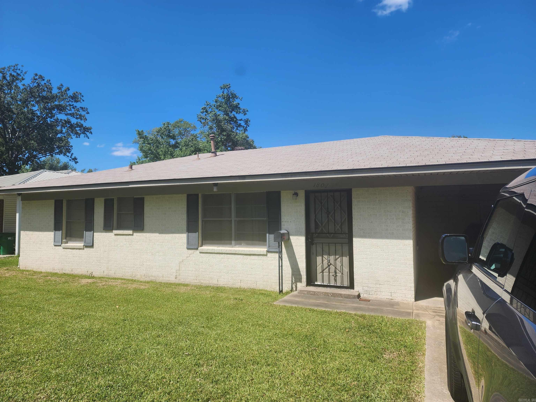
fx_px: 356
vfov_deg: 58.9
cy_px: 201
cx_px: 268
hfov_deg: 73.9
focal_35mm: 23
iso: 12
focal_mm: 6.4
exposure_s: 1/1111
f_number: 1.8
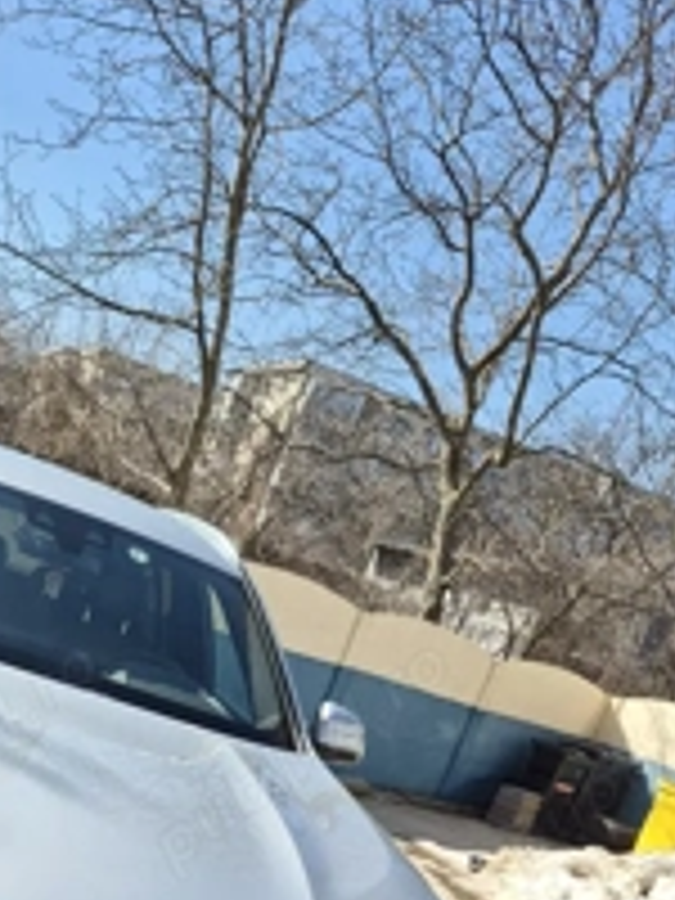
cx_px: 40
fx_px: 1196
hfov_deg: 29.9
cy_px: 810
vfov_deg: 38.4
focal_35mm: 46
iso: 25
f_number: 1.8
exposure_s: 1/1250
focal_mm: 5.4
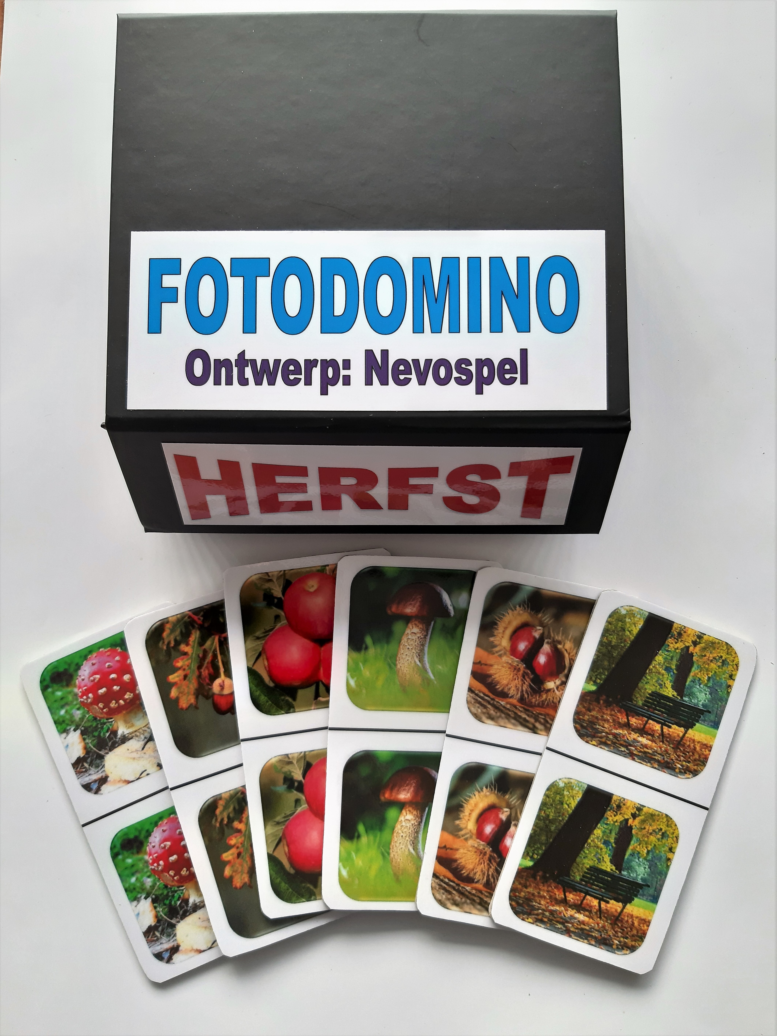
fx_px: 808
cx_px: 388
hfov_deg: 51.4
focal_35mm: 27
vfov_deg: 65.3
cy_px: 518
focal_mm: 3.93
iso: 64
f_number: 1.7
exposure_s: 1/50
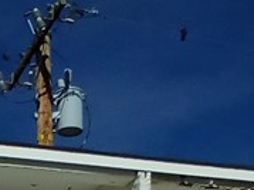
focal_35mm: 143
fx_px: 1049
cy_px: 510
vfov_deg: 9.0
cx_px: -28
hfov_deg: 13.5
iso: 105
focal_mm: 2.05
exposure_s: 1/4444
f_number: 2.4
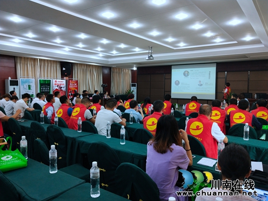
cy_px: 100
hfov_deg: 60.0
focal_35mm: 30
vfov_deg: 46.8
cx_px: 134
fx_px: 232
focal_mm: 3.95
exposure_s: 1/50
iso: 176
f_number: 1.8
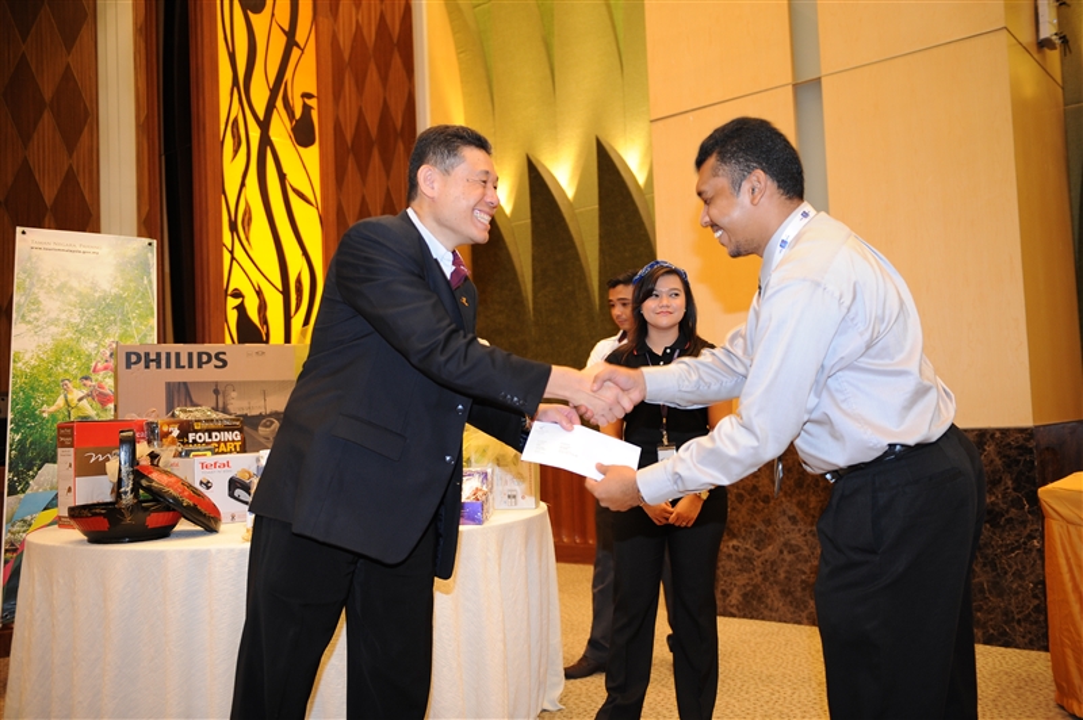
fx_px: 962
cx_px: 542
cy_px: 360
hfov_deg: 58.8
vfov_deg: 41.0
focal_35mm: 32
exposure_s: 1/60
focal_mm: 32
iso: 1000
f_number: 2.8
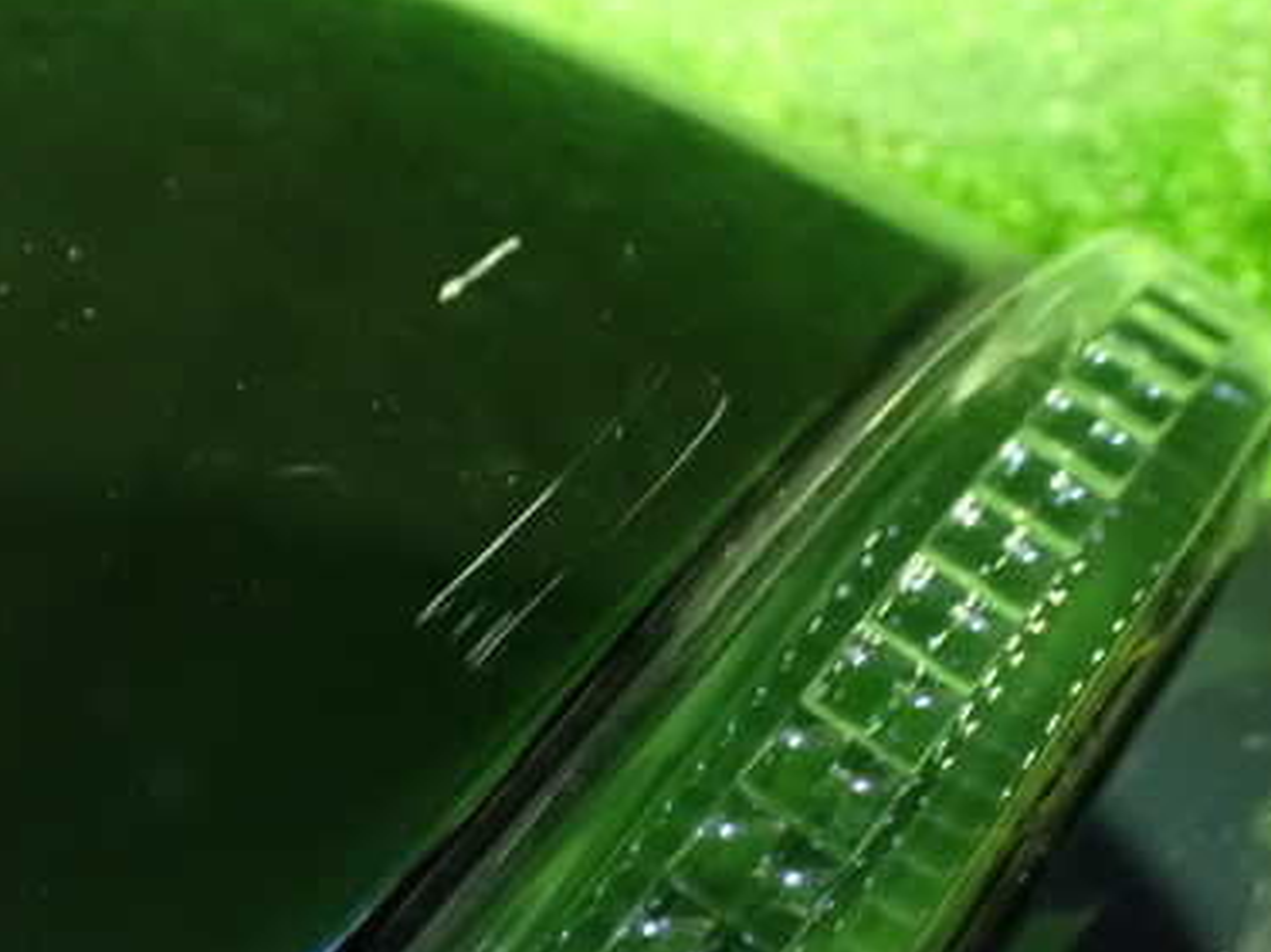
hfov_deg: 39.6
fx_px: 1762
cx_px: 549
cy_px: 610
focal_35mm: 48
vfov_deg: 30.1
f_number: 2.3
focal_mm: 5.4
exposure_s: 1/15
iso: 1600
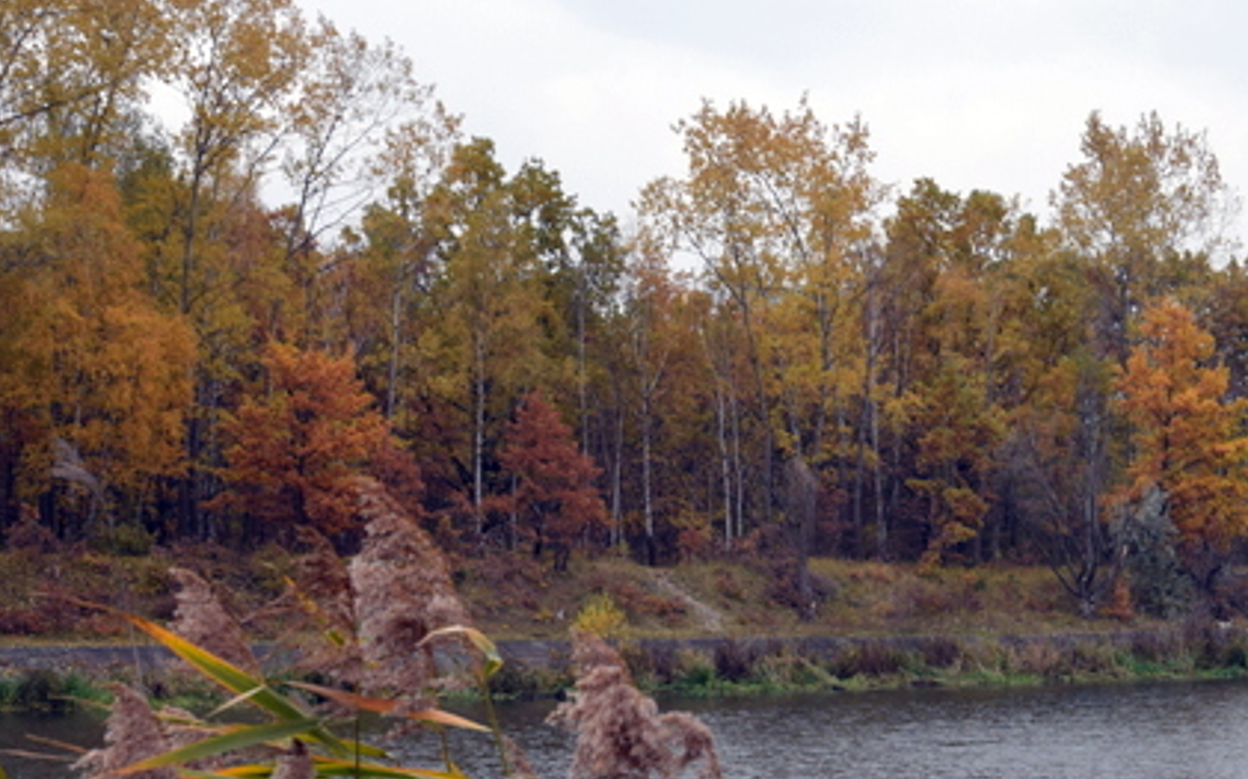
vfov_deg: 14.0
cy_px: 548
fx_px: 3163
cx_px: 1040
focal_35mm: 93
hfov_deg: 22.0
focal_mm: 32
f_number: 8
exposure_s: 1/250
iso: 400
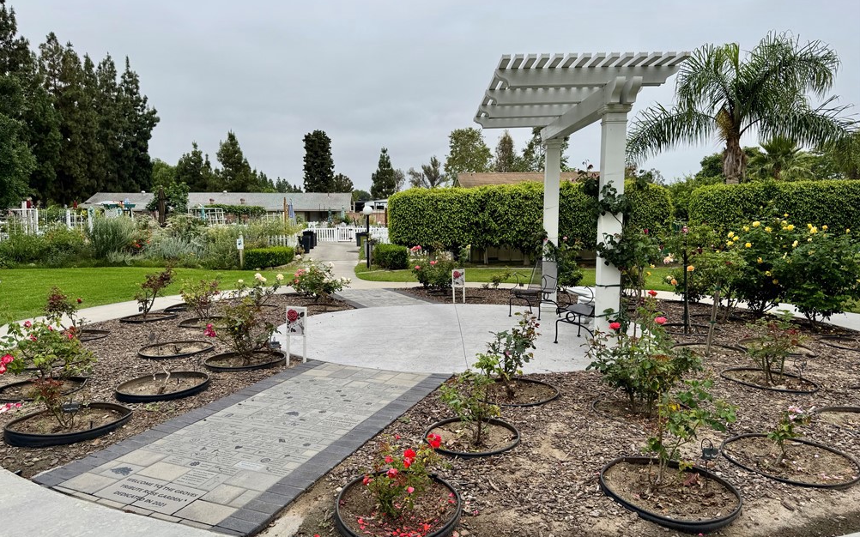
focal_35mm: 26
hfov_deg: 70.4
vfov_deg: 47.6
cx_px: 424
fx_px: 609
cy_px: 280
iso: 80
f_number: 1.78
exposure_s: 1/2506
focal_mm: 6.76
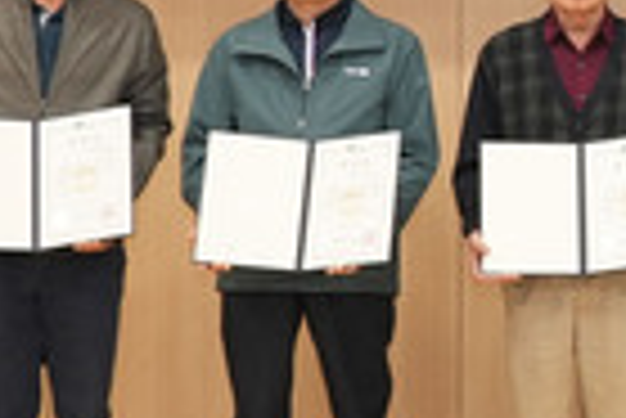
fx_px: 2402
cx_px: 959
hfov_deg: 13.9
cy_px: 43
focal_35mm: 138
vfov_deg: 9.9
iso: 800
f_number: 4
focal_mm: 30
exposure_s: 1/250
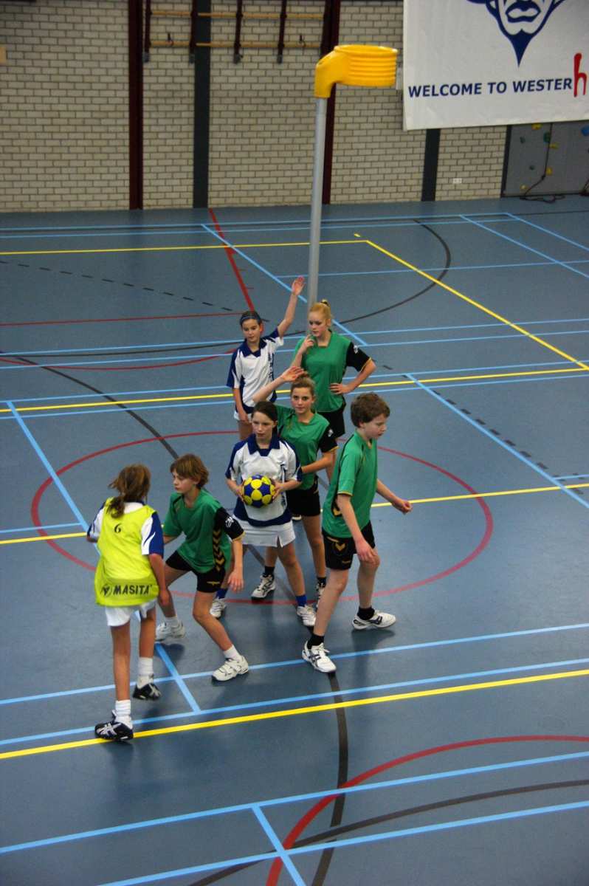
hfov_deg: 22.6
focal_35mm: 60
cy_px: 443
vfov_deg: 33.4
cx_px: 294
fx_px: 1475
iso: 800
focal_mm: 40
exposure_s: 1/160
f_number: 4.5
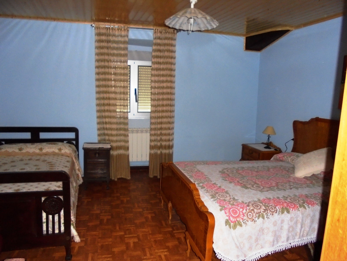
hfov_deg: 67.3
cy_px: 130
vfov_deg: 53.1
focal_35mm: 26
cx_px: 174
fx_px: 261
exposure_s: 1/30
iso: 400
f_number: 3.5
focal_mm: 4.6
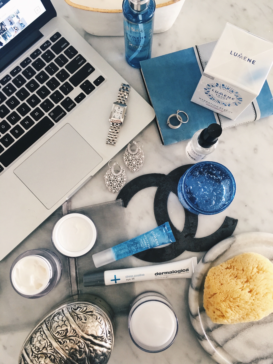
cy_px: 182
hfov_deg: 48.2
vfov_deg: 61.7
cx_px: 136
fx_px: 305
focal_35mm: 29
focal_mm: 4.15
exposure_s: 1/30
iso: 100
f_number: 2.2
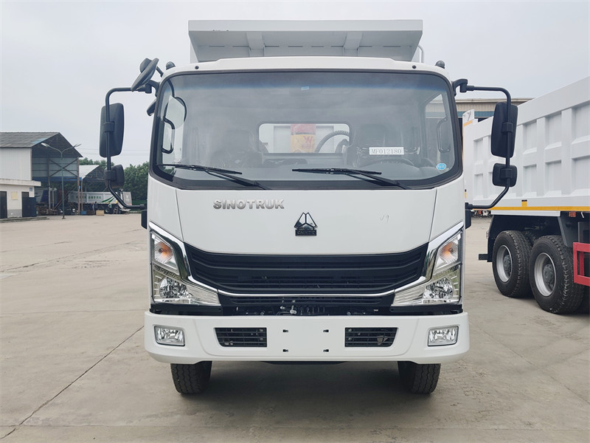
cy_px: 222
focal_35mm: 27
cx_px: 295
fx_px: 460
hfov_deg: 65.3
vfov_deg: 51.4
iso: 100
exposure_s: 1/1682
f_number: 1.65
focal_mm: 4.75
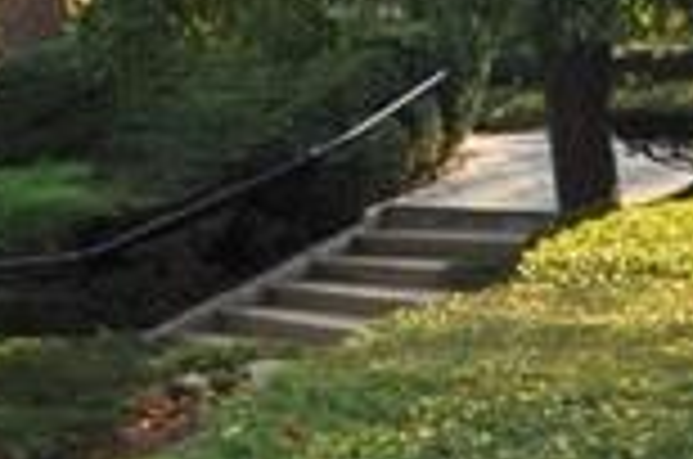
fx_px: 1921
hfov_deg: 13.2
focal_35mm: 100
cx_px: -1112
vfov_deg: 13.4
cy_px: -18
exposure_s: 1/160
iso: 200
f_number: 6.3
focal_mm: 10
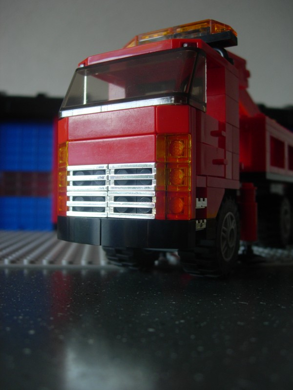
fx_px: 429
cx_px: 146
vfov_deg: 49.0
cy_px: 195
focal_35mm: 38
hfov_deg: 37.7
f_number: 2.8
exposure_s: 1/76.1
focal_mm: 7.8
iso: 64
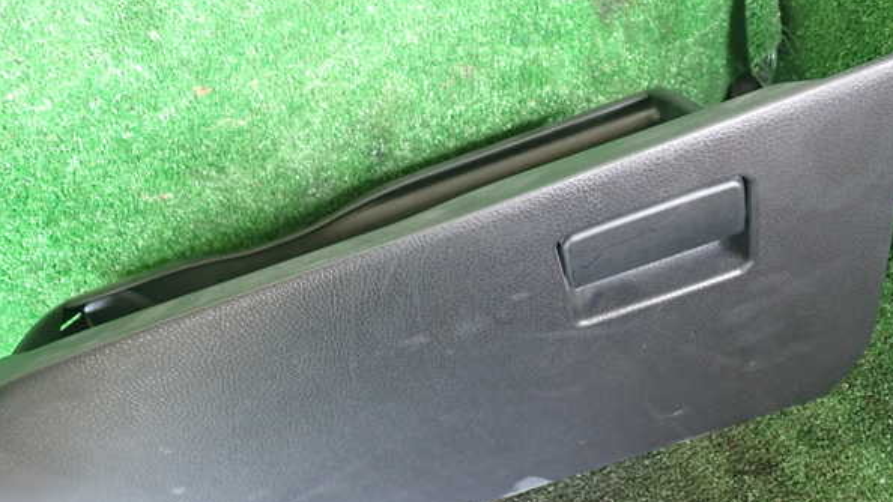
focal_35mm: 33
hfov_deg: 59.5
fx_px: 781
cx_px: 450
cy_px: 260
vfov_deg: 35.6
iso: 500
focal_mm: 5.4
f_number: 2.3
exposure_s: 1/30
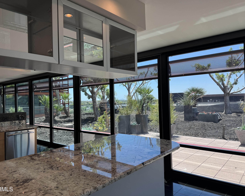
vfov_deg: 54.9
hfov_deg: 66.0
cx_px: 115
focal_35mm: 26
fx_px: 189
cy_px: 97
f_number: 1.78
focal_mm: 6.76
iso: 80
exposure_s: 1/1131
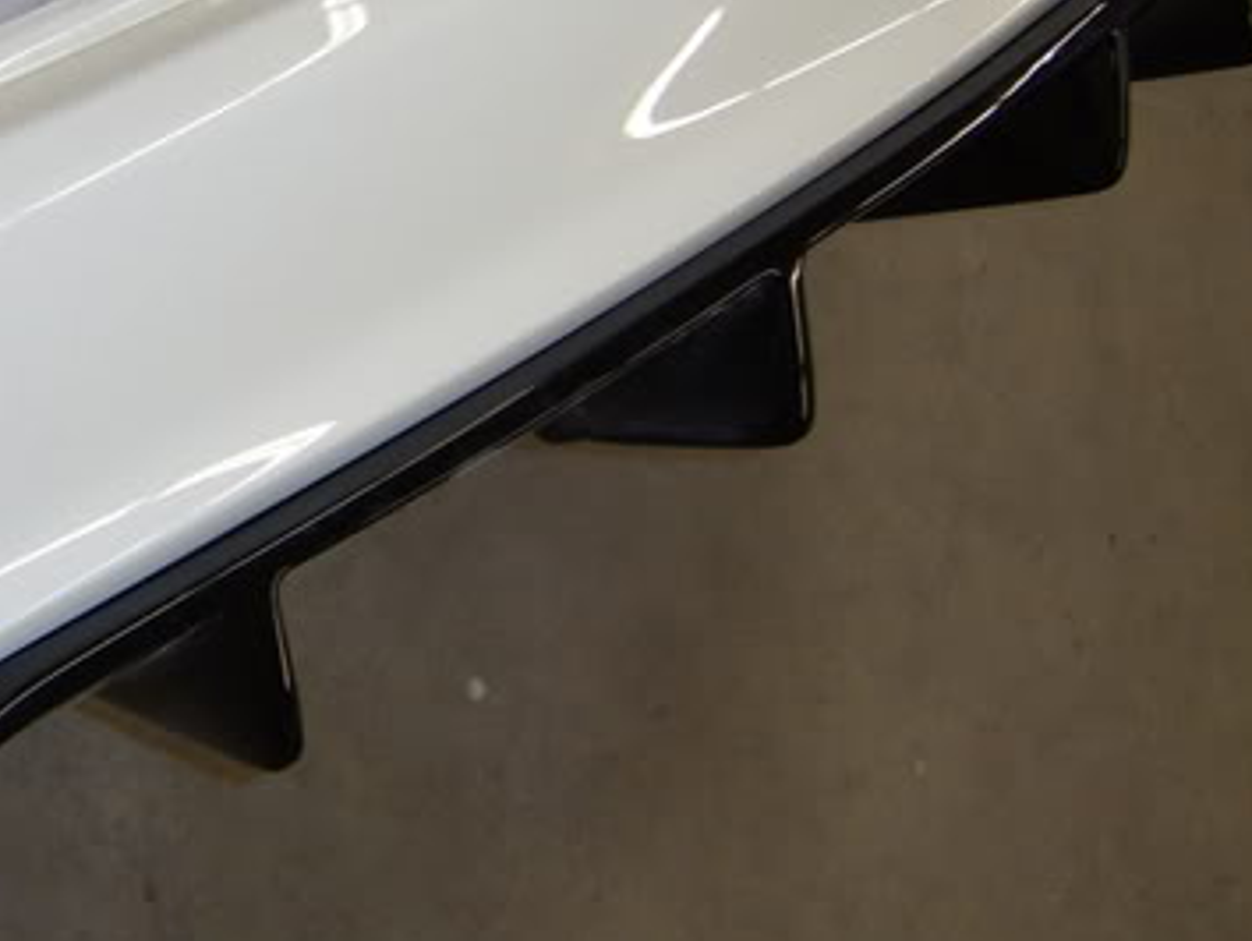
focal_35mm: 70
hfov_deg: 26.0
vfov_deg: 20.9
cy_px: 294
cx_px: -60
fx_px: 2533
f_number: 2.7
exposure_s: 1/30
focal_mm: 8.13
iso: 71
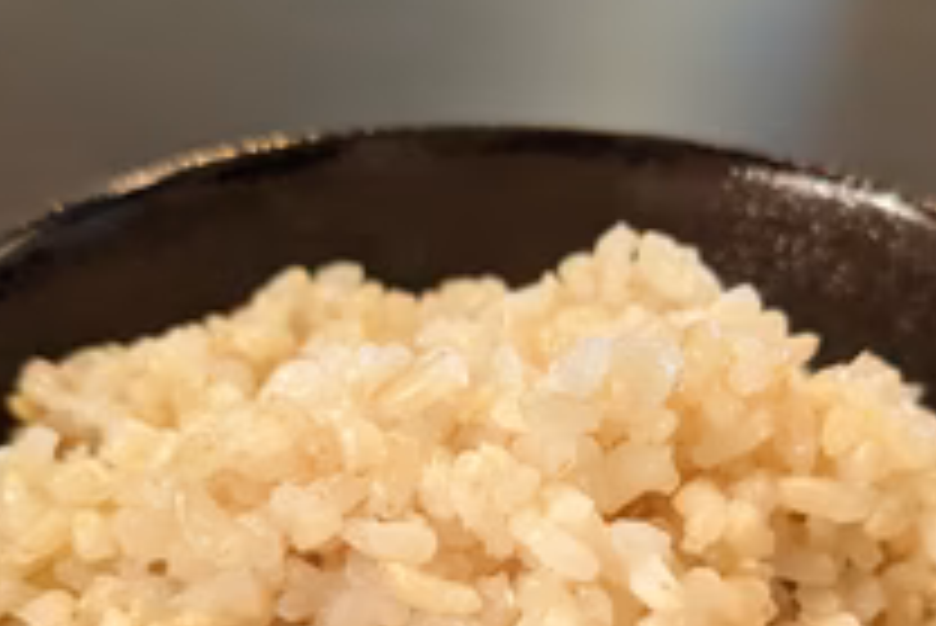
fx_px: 1405
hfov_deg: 36.8
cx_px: 531
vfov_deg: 24.6
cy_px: 518
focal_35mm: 54
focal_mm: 4.38
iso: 300
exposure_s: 1/24
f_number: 1.73
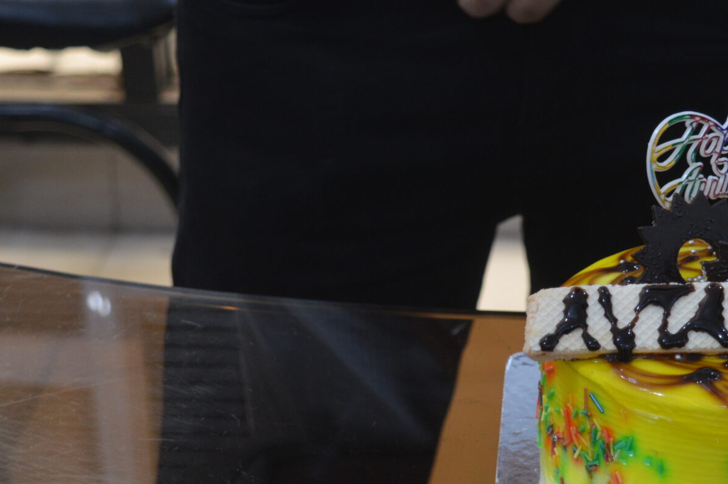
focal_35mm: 136
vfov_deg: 10.0
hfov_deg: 15.0
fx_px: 2747
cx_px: 611
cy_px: 475
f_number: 5
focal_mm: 42
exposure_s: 1/15
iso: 450
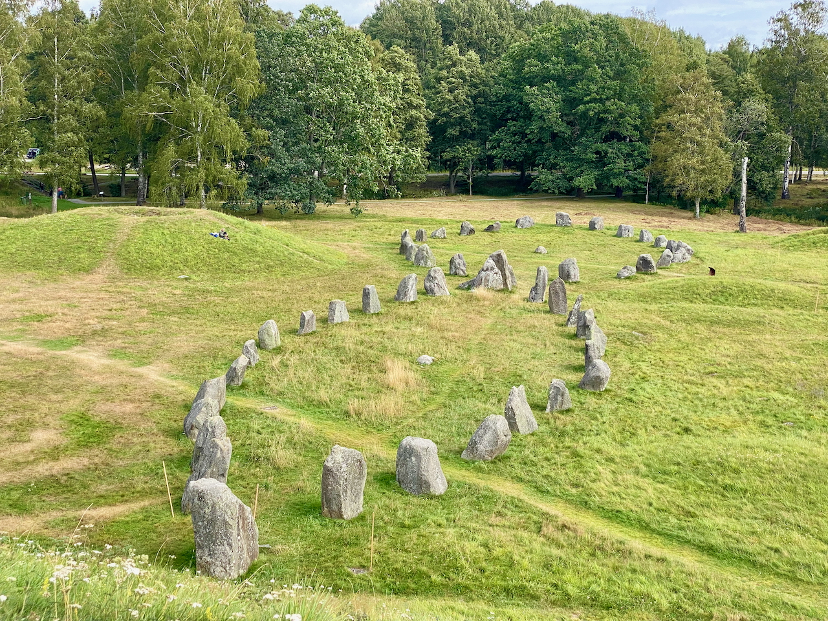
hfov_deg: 36.8
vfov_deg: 28.0
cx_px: 414
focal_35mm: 52
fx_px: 1244
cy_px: 310
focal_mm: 6
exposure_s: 1/1020
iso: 20
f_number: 2
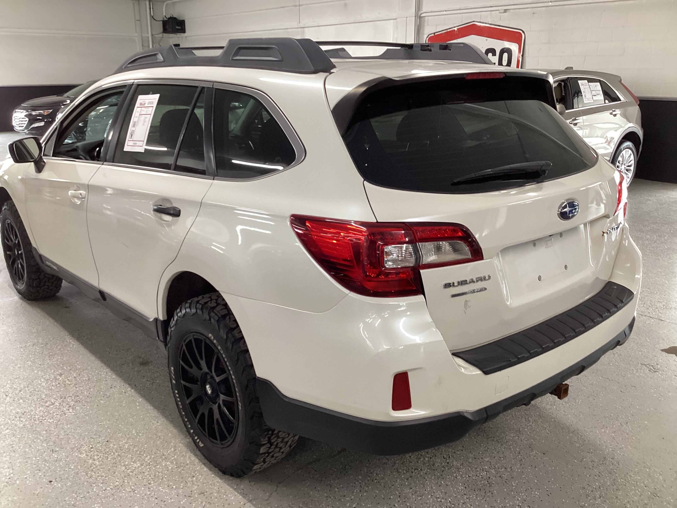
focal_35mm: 31
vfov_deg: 45.4
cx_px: 338
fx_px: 606
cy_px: 254
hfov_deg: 58.4
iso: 125
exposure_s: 1/50
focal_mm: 3.3
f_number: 2.4
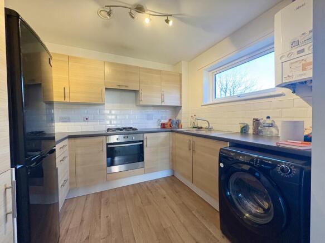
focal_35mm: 14
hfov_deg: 102.1
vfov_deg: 85.7
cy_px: 122
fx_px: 131
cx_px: 162
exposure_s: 1/99
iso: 250
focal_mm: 2.22
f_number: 2.2
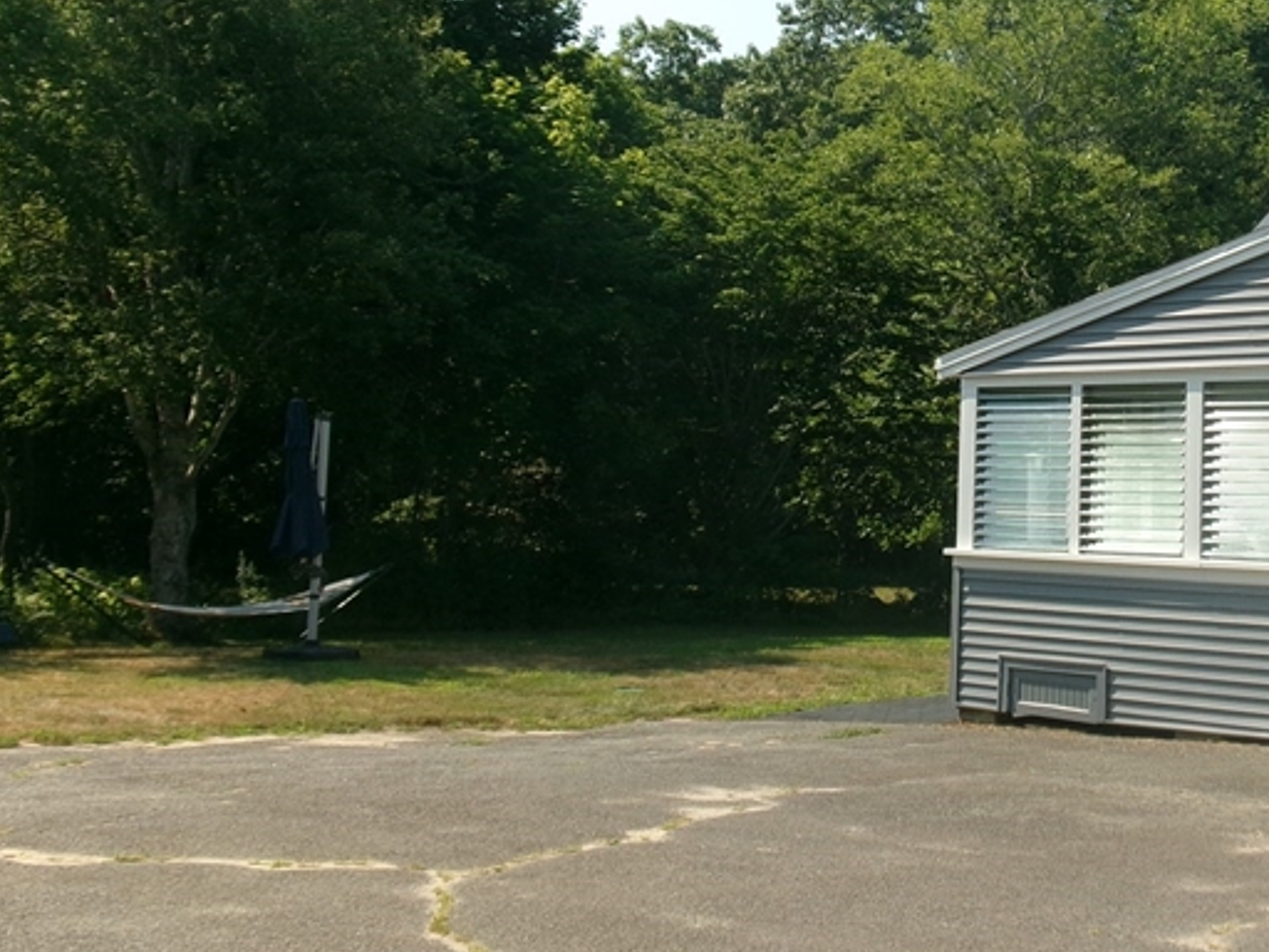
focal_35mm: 56
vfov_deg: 26.0
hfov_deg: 33.2
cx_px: 1048
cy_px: 345
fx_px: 2053
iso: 100
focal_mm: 5.1
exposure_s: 1/100
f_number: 10.8
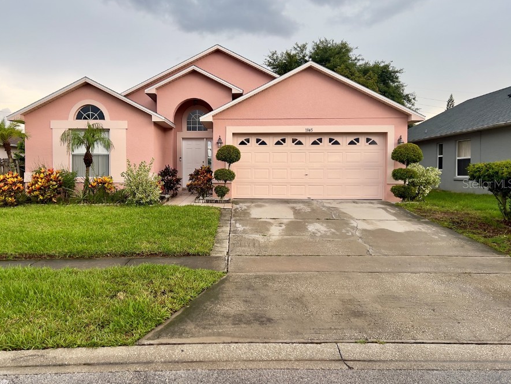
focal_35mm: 30
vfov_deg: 46.8
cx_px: 222
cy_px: 183
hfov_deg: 59.7
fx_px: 443
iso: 40
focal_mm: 5.7
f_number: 1.5
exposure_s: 1/193
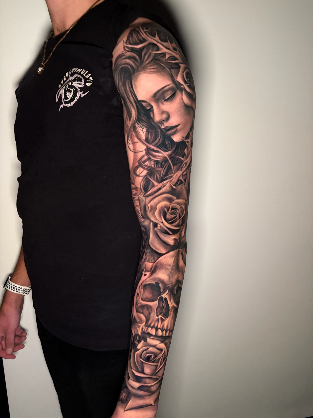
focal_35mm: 26
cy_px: 209
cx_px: 156
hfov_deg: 53.1
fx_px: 313
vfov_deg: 67.3
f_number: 1.6
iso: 1000
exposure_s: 1/30
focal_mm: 5.96
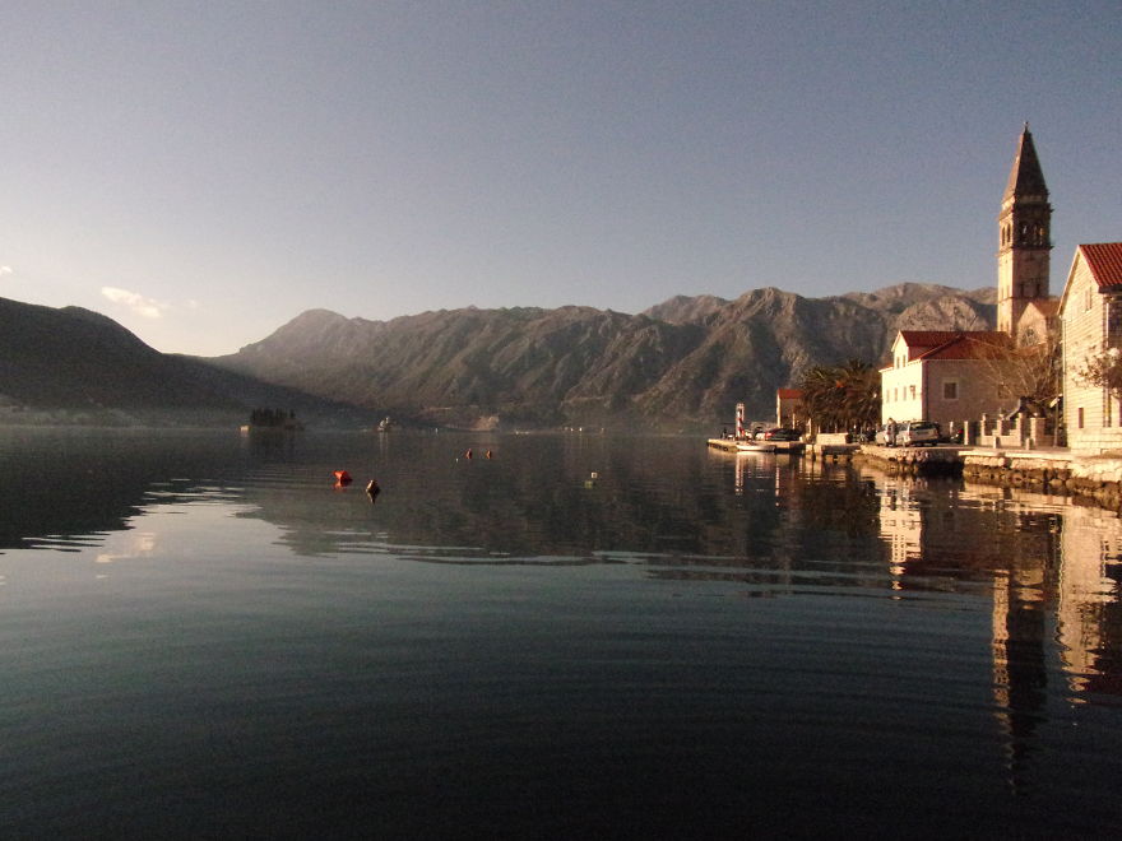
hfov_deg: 71.6
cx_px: 561
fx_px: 778
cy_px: 420
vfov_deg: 56.8
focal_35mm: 24
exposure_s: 1/1500
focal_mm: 4.3
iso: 800
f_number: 10.8
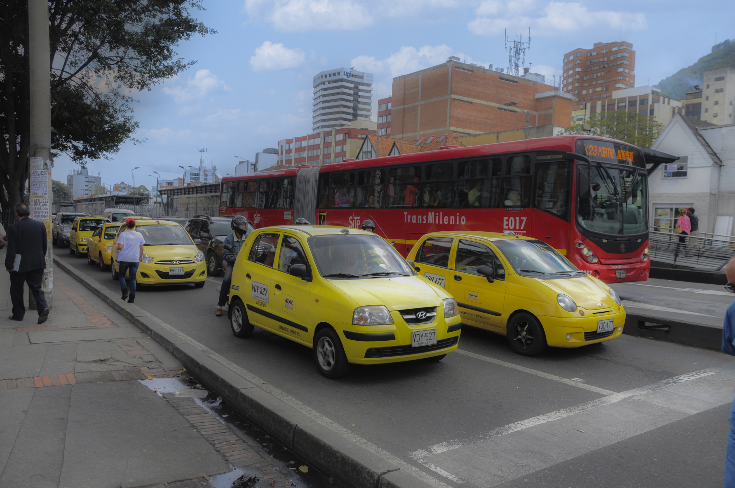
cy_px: 244
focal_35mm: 30
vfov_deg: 43.5
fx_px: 612
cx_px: 368
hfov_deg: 62.0
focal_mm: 20
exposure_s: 1/320
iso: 200
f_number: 8
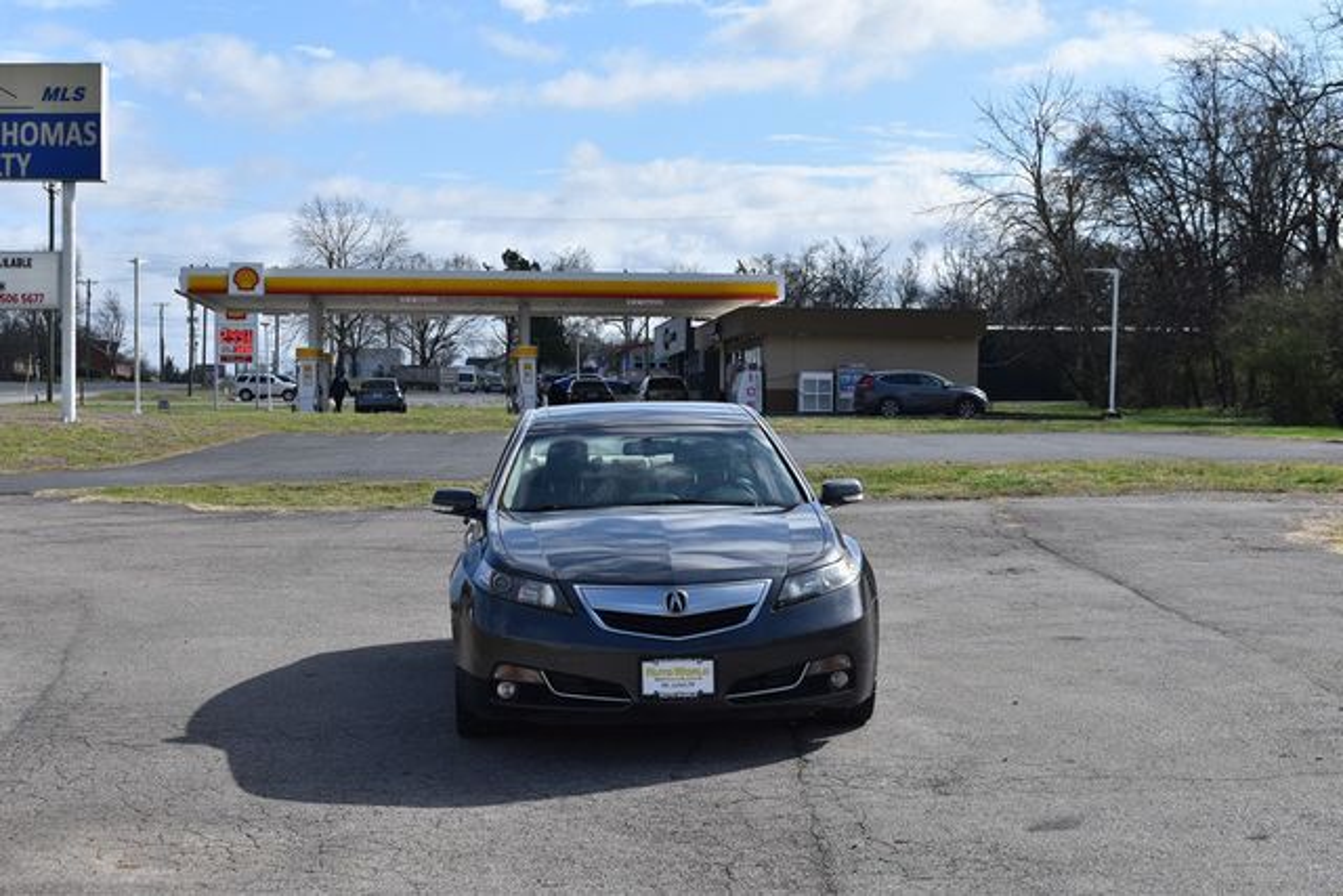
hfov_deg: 36.9
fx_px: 2015
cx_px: 672
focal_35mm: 54
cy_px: 448
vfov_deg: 25.1
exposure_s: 1/320
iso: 100
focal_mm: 36
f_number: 9
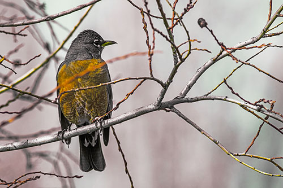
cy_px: 94
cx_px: 142
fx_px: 4715
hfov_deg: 3.4
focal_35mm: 600
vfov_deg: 2.3
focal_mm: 600
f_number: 11
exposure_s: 1/640
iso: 720
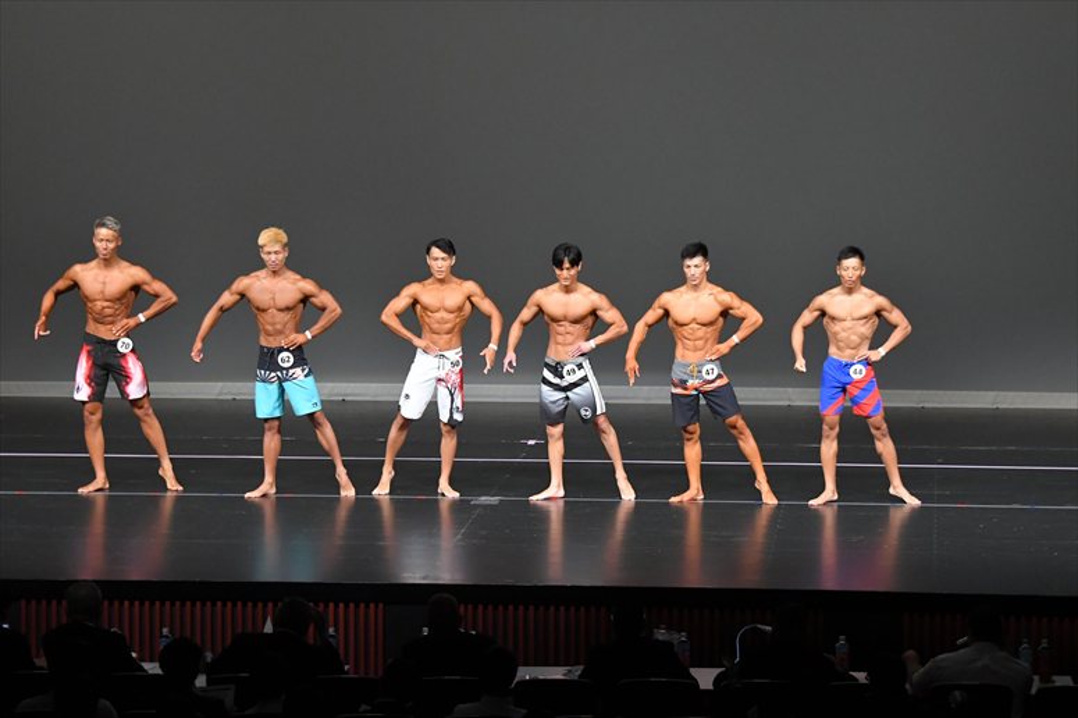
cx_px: 539
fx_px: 4130
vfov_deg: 9.9
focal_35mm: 138
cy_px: 359
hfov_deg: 14.9
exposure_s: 1/400
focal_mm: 92
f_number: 5.6
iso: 4000
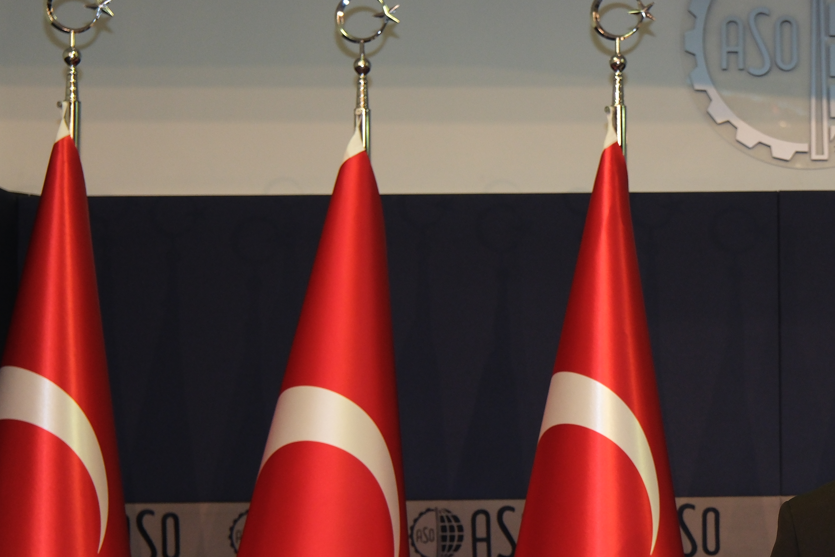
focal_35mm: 80
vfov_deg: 16.9
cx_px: 825
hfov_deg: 24.3
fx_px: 1855
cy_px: 464
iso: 1000
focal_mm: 24.9
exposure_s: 1/125
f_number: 2.8
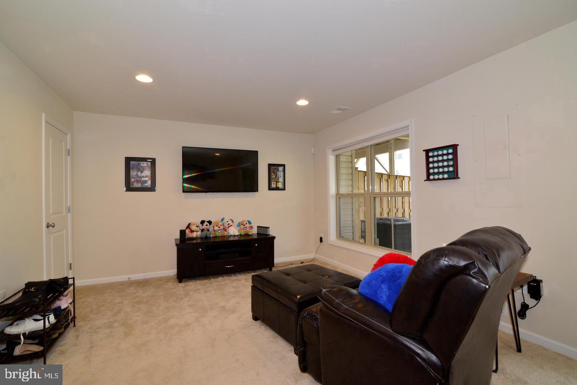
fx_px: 257
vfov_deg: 73.8
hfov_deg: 96.7
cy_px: 192
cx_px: 288
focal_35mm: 16
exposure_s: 1/60
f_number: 6.3
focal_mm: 16
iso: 1600
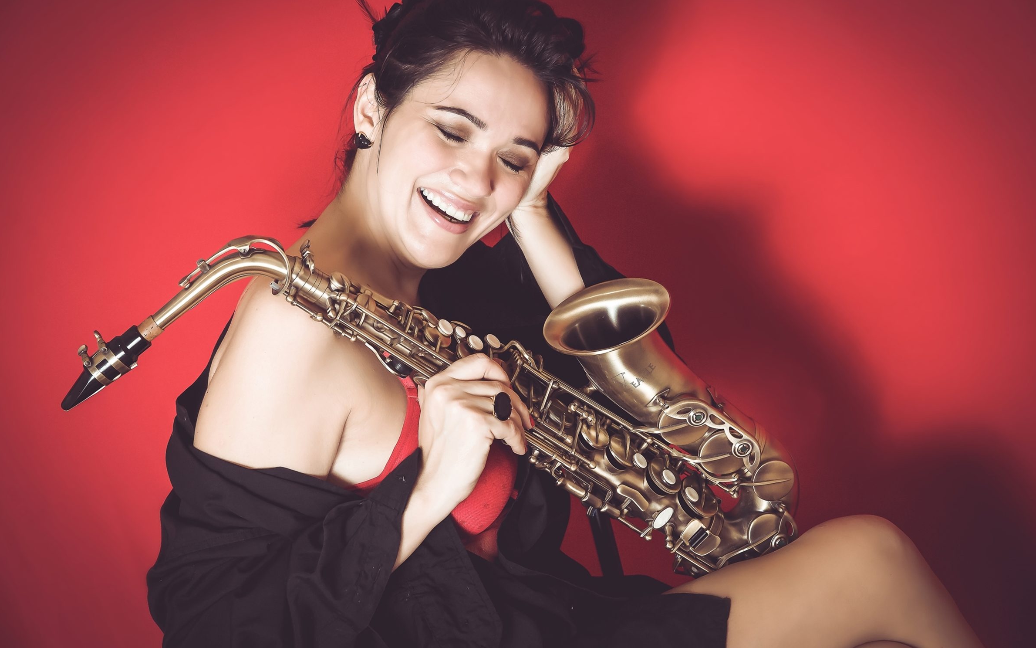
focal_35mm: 72
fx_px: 2033
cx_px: 521
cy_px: 307
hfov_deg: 28.6
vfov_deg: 18.1
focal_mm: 70
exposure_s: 1/100
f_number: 8
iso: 1250
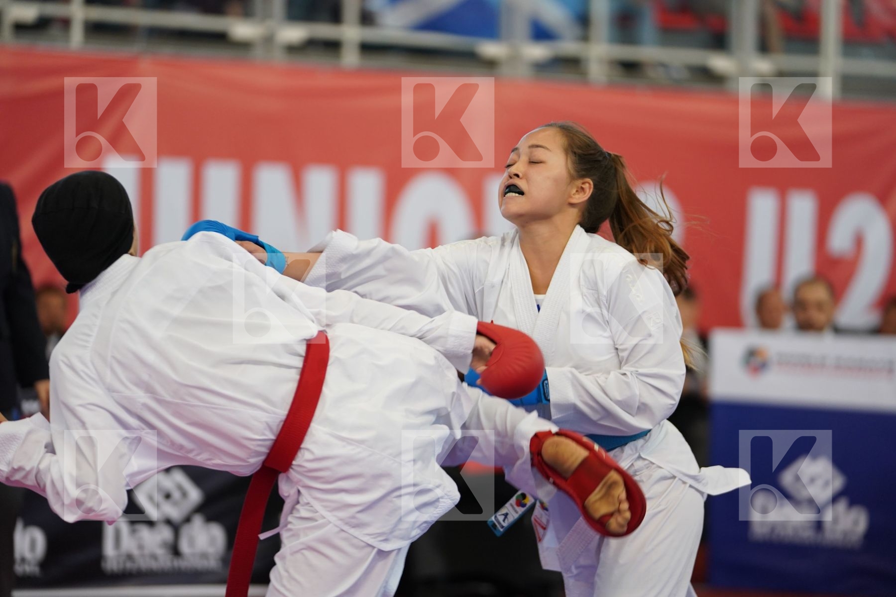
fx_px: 3733
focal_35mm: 150
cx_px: 448
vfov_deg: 9.1
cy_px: 298
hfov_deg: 13.7
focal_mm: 150
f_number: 2.8
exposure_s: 1/800
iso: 1250
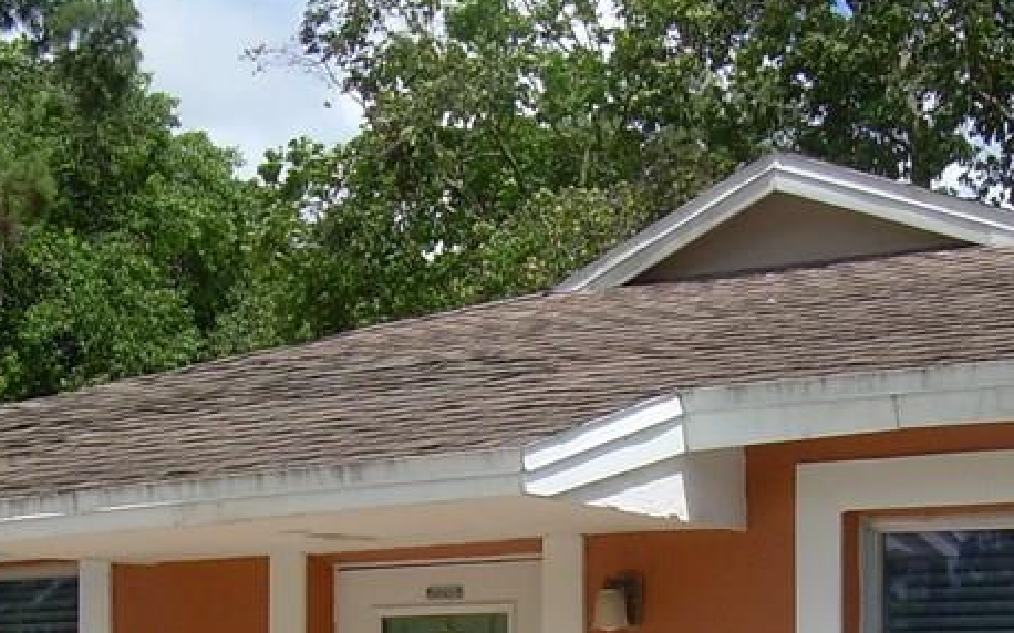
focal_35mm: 90
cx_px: 607
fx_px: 2487
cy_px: 799
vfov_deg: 14.0
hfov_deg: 23.0
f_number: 4.6
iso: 50
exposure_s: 1/500
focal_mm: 6.3
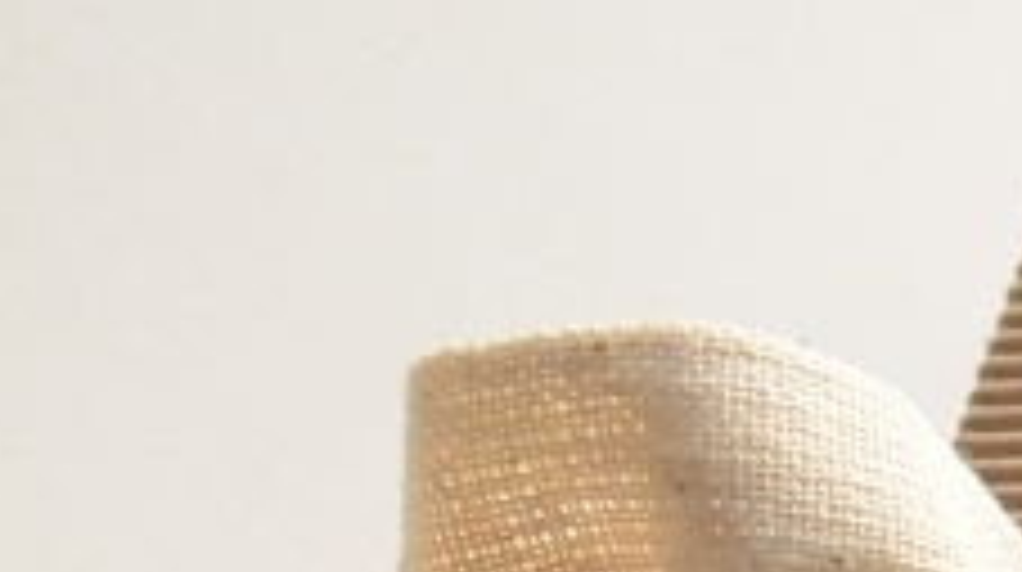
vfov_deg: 5.9
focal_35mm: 187
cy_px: 1914
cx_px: 2134
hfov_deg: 10.5
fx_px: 5061
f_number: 5.6
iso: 100
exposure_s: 1/20
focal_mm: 20
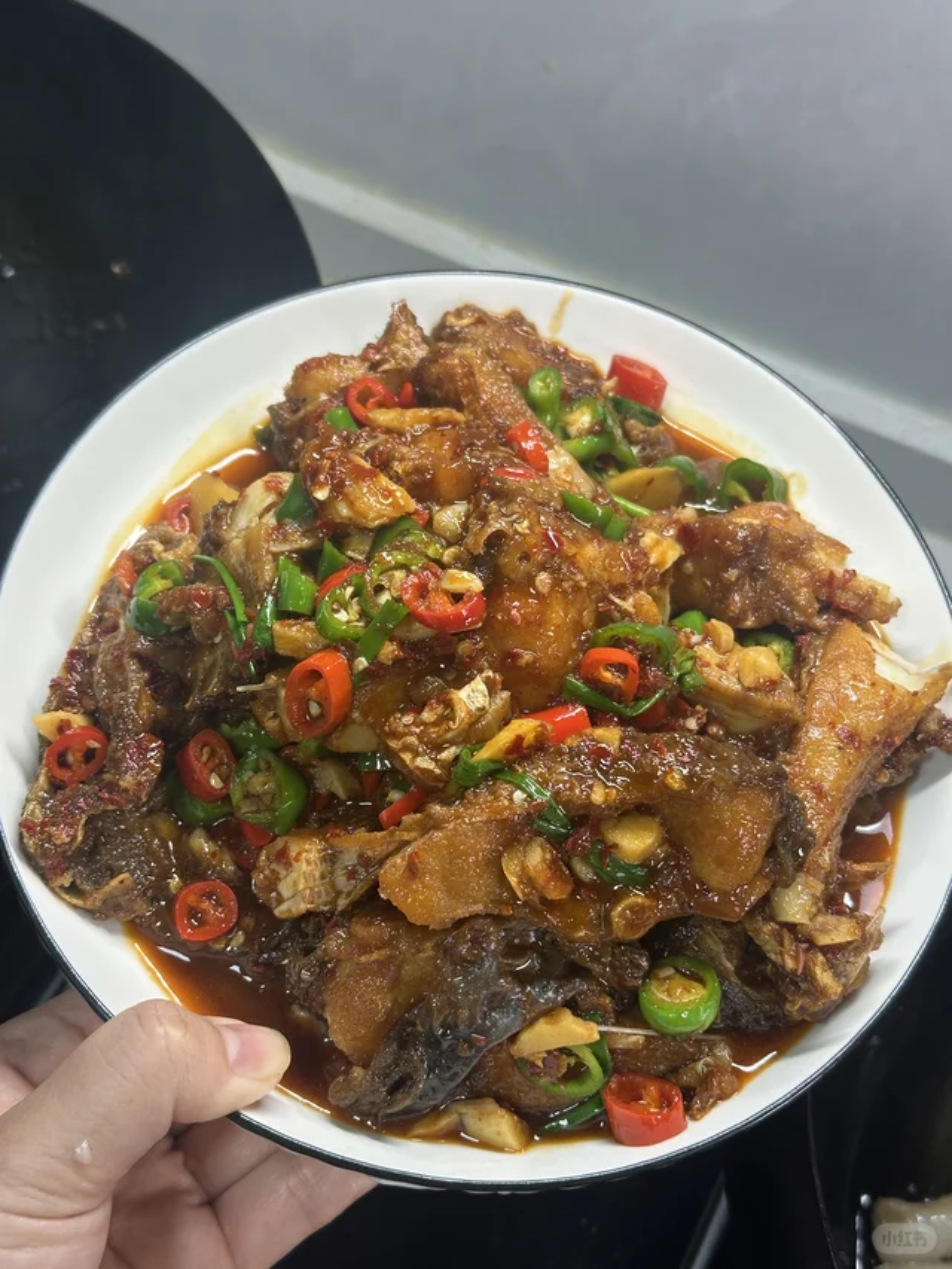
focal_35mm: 48
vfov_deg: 39.7
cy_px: 634
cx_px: 476
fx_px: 1760
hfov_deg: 30.3
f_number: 1.78
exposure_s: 1/50
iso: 50
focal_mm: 6.86
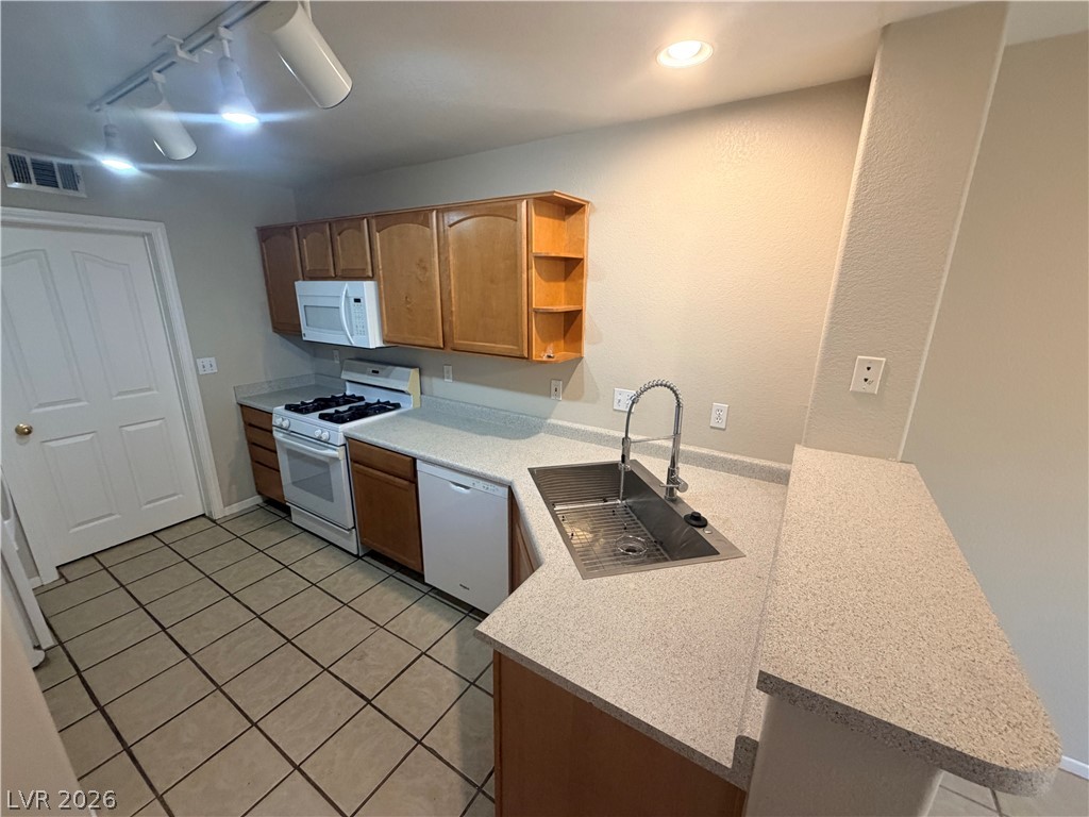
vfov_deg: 85.7
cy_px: 408
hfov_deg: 102.1
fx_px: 440
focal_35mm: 14
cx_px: 544
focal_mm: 2.22
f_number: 2.2
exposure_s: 1/60
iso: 250
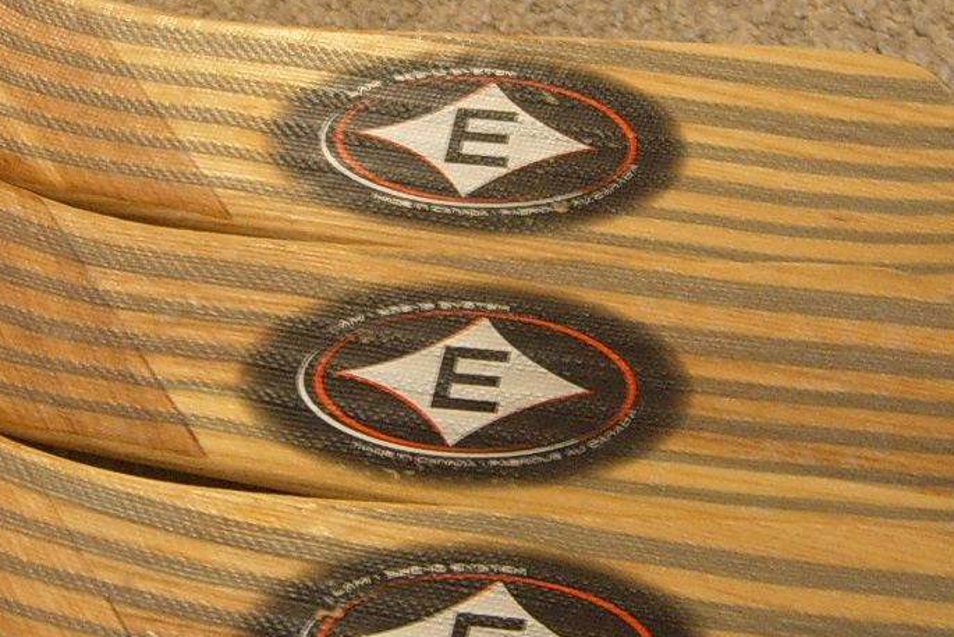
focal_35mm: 85
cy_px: 70
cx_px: 323
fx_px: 2253
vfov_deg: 15.9
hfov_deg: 23.8
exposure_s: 1/8
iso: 100
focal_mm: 5.8
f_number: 2.8
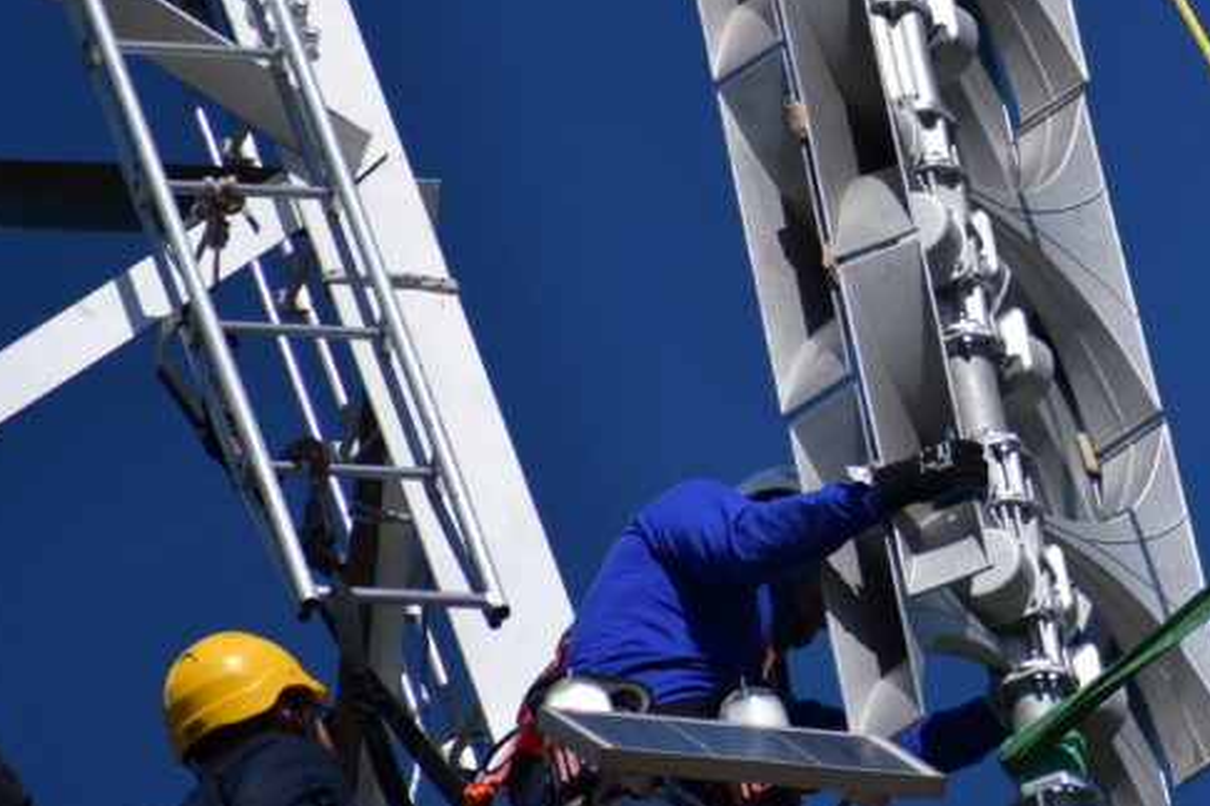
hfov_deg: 2.2
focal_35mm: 951
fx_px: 31952
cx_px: 1220
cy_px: 318
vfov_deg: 1.4
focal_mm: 300
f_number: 6.3
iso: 200
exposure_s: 1/2000
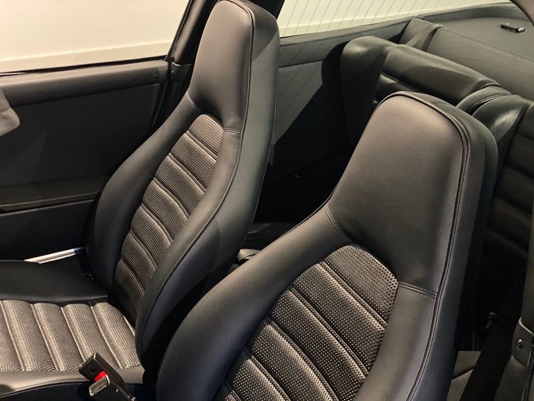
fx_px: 802
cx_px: 267
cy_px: 200
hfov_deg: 36.8
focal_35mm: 52
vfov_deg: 28.0
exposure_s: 1/15
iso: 640
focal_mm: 6
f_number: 2
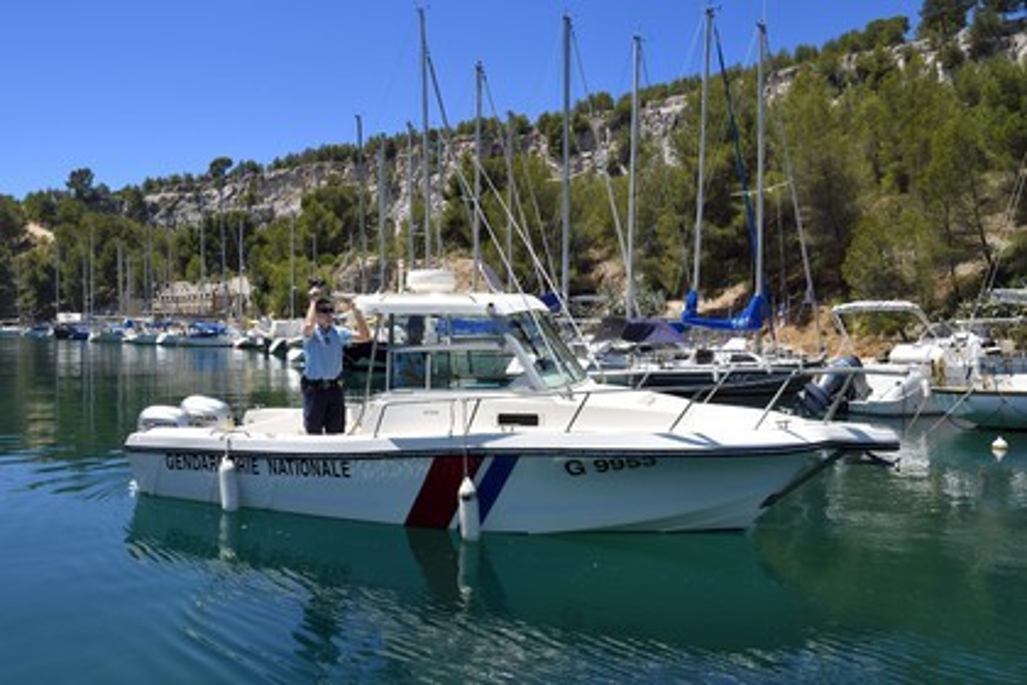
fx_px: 770
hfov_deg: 67.4
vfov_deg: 47.9
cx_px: 514
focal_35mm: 27
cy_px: 342
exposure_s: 1/250
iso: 200
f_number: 14
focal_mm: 27
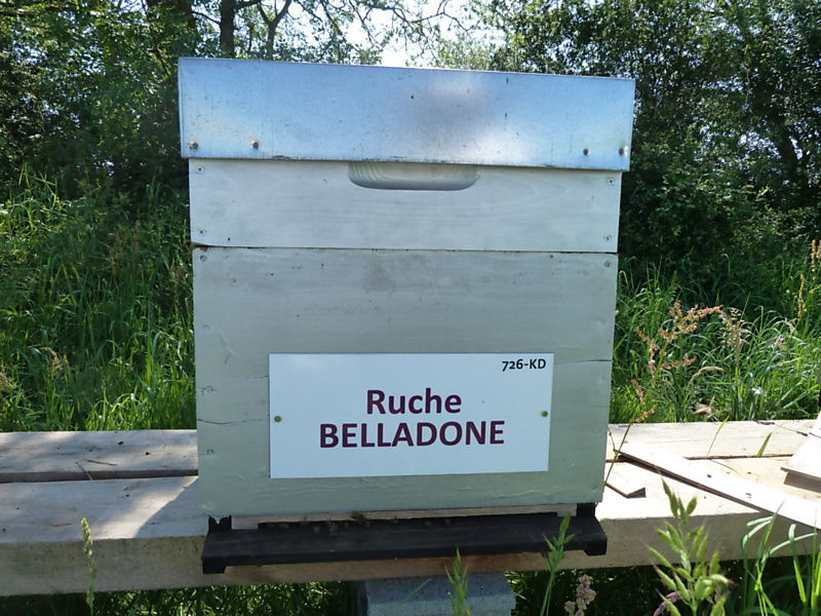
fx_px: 593
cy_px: 308
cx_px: 410
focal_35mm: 25
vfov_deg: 54.9
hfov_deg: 69.4
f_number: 4
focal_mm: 4.1
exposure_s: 1/250
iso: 125
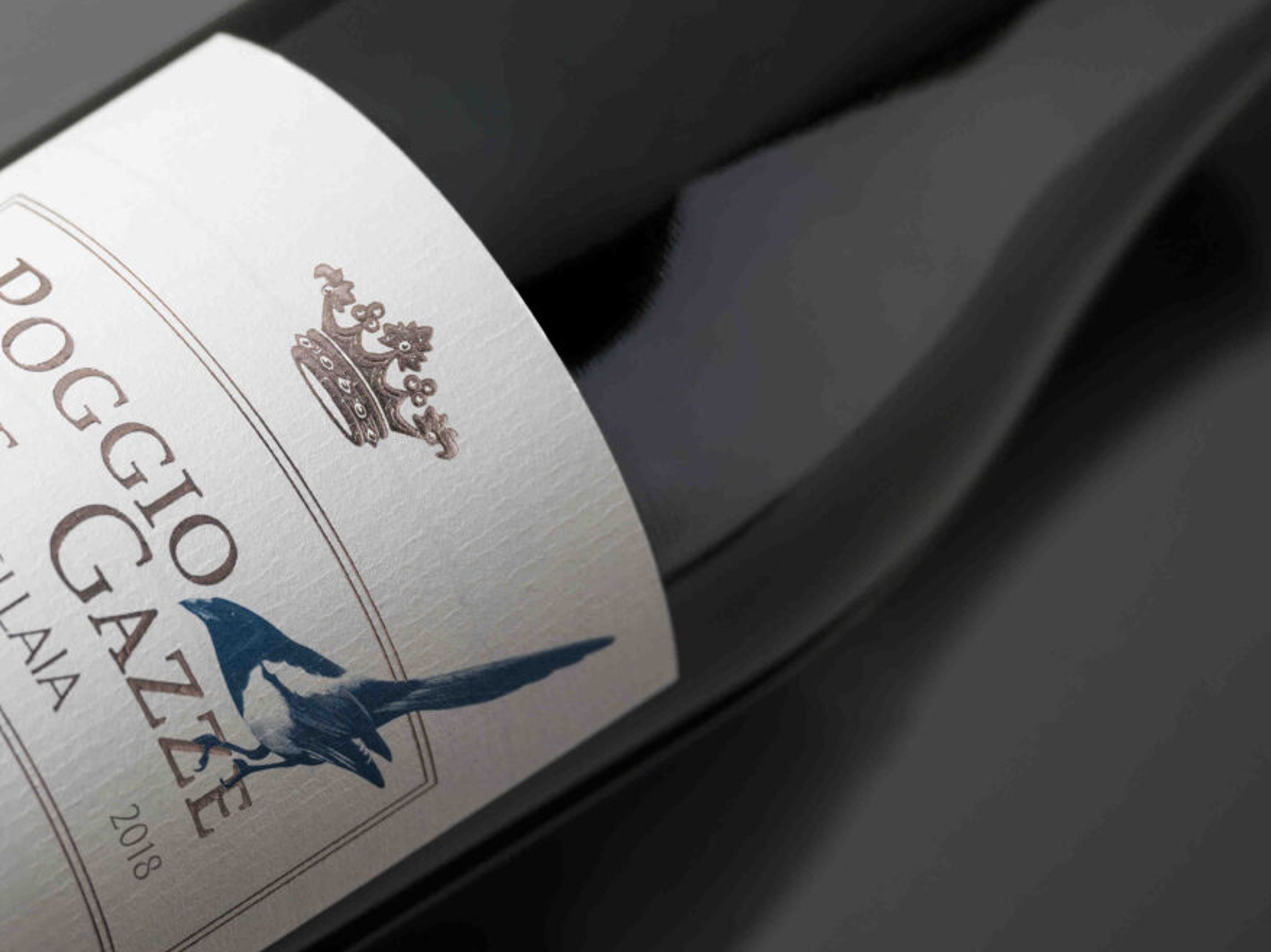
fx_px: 10168
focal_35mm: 277
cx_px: 530
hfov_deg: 7.2
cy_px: 489
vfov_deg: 5.4
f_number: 4
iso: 100
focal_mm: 120
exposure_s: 1/125
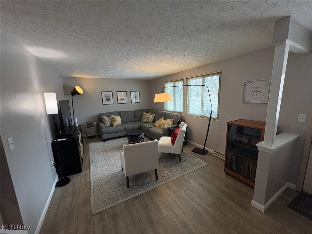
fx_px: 126
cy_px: 117
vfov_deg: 85.7
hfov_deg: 102.1
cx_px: 156
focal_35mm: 14
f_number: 2.2
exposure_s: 1/120
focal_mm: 2.22
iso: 160
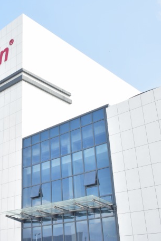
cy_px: 120
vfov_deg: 38.2
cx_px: 6
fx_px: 349
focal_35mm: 52
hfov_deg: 25.0
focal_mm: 34
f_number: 25
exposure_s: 1/100
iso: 1100
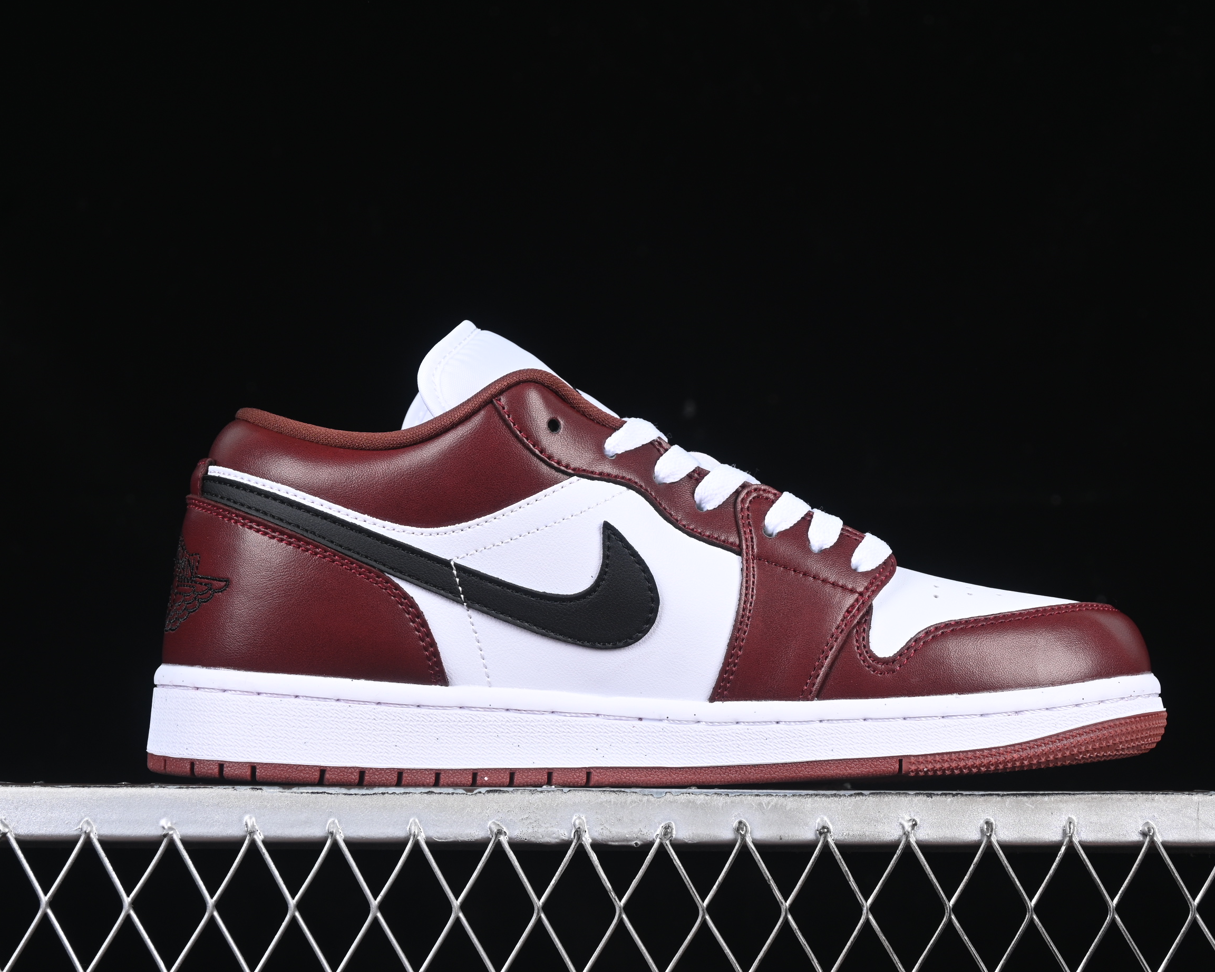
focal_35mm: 85
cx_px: 656
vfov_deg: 18.1
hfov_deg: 22.5
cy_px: 486
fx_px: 3057
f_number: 7.1
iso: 160
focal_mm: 50
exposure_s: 1/60
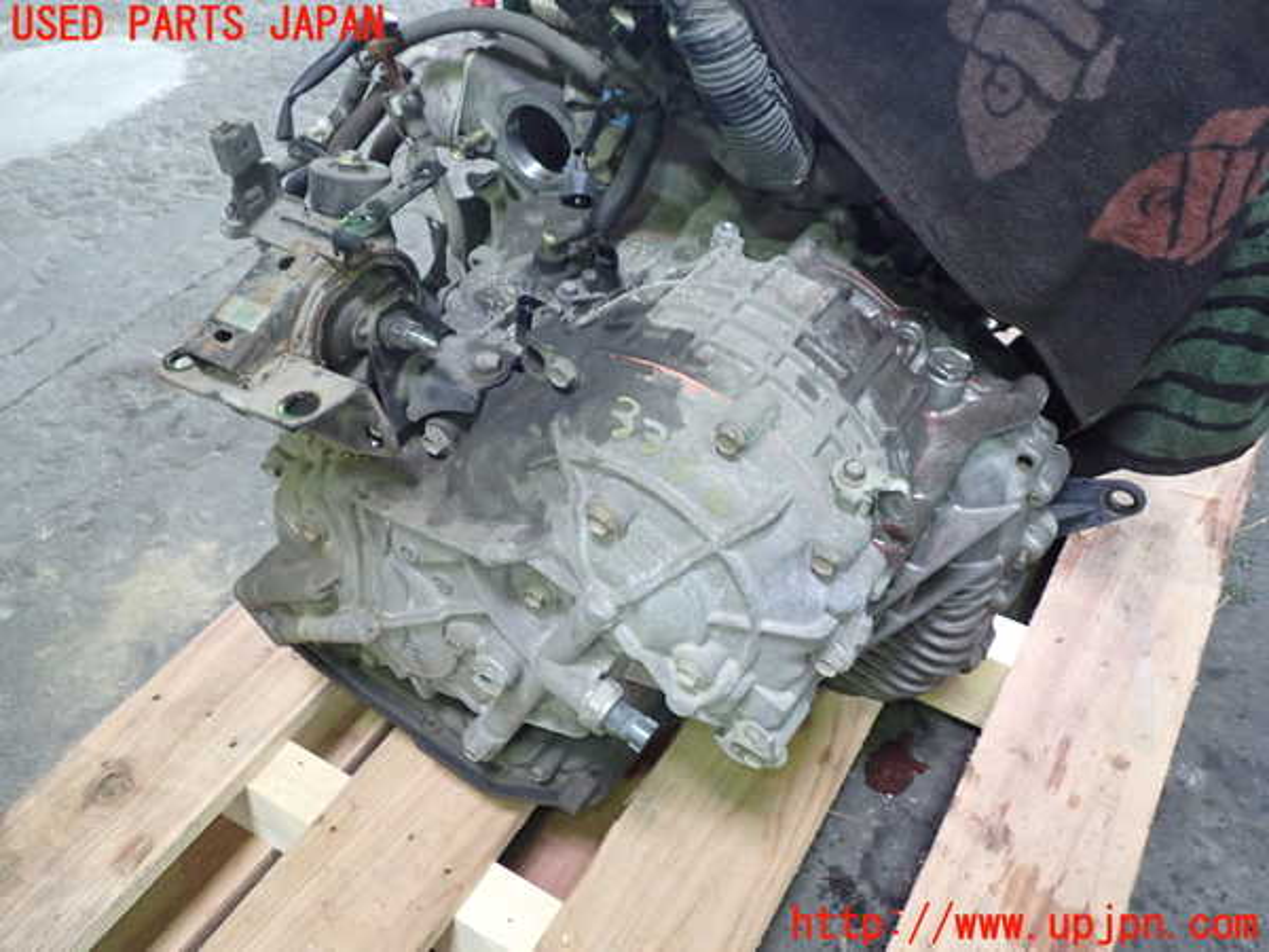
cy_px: 476
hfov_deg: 60.0
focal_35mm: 30
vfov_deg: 46.8
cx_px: 634
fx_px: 1100
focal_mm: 5.4
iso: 640
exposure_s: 1/30
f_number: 2.3
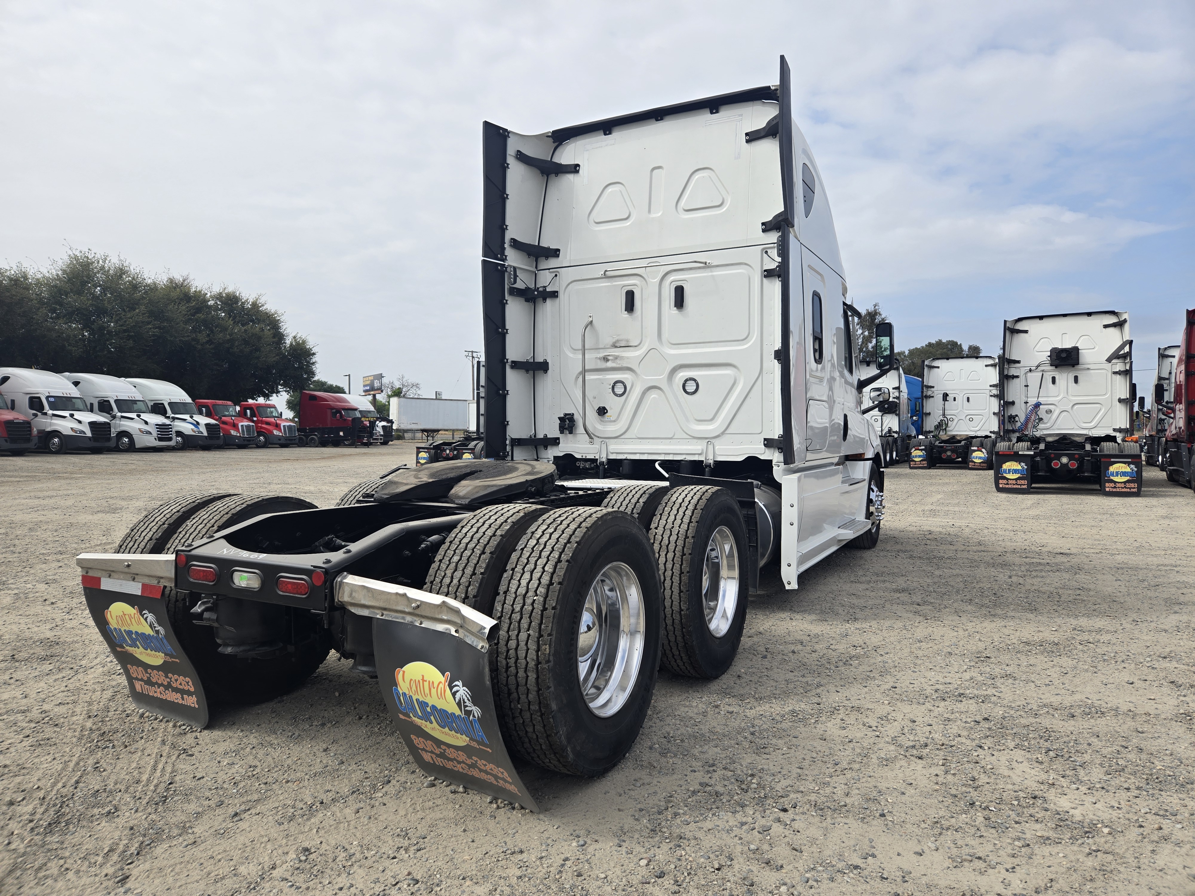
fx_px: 794
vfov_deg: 58.9
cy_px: 448
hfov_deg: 73.9
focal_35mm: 23
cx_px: 598
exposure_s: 1/1920
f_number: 1.8
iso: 25
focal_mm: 5.4
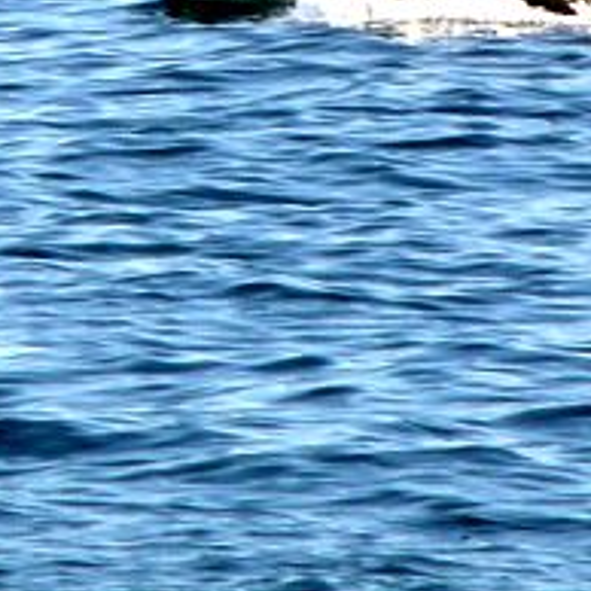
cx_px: 594
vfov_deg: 2.9
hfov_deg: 2.9
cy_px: 113
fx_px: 11841
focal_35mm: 613
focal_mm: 47
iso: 100
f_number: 4.9
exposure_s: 1/500
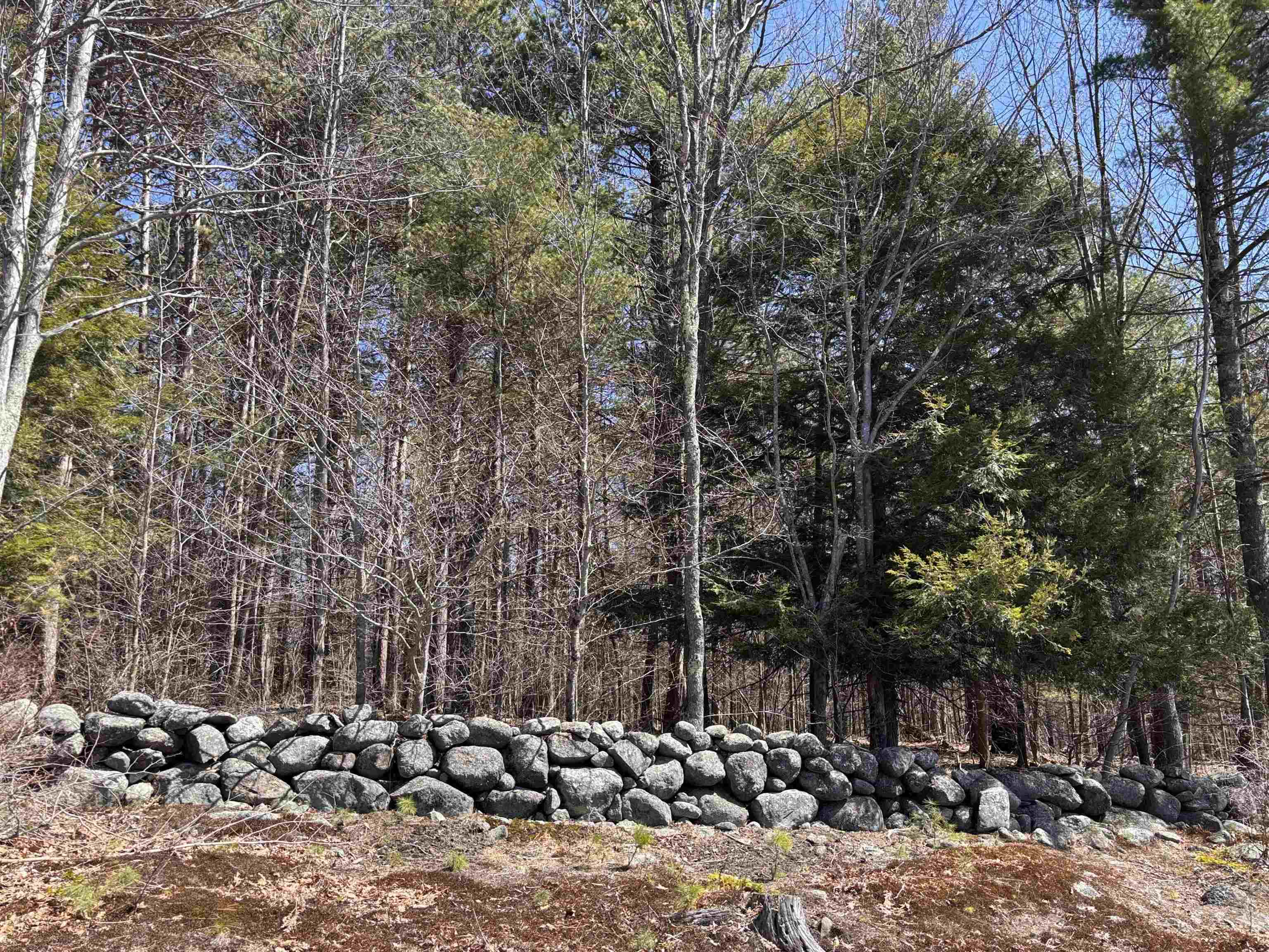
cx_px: 634
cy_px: 476
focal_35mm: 26
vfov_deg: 53.1
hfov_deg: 67.3
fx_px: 953
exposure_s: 1/805
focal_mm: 5.96
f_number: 1.6
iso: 50
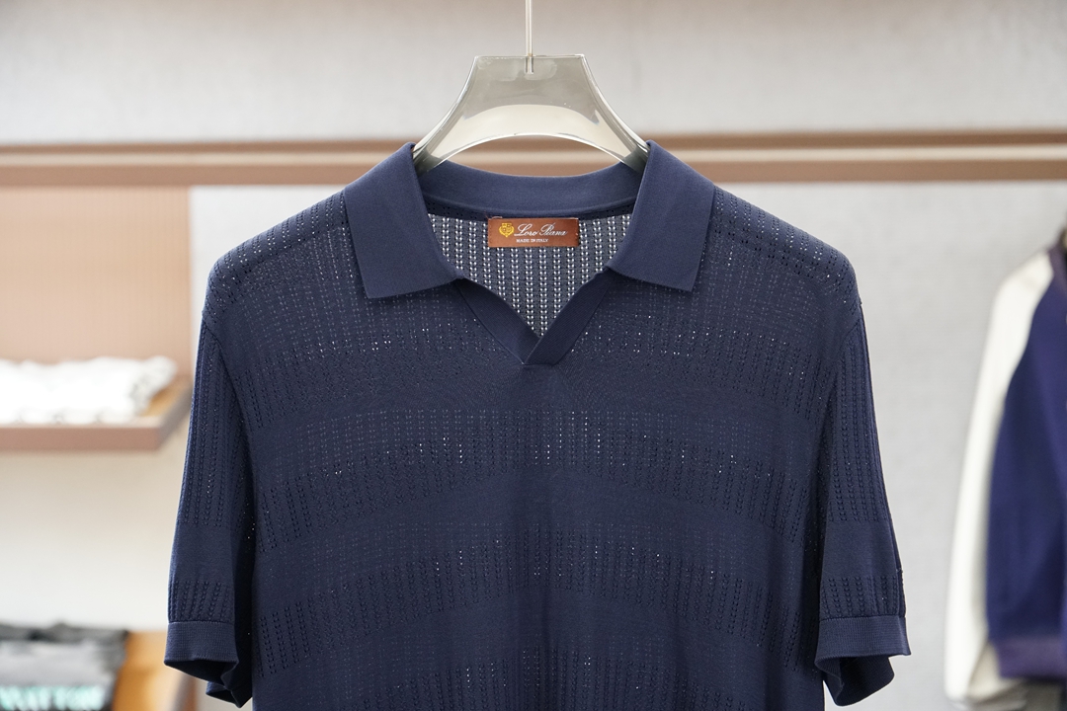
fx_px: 2801
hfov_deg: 21.6
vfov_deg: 14.5
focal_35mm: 94
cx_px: 534
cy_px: 356
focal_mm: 63
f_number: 4
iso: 1600
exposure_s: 1/80
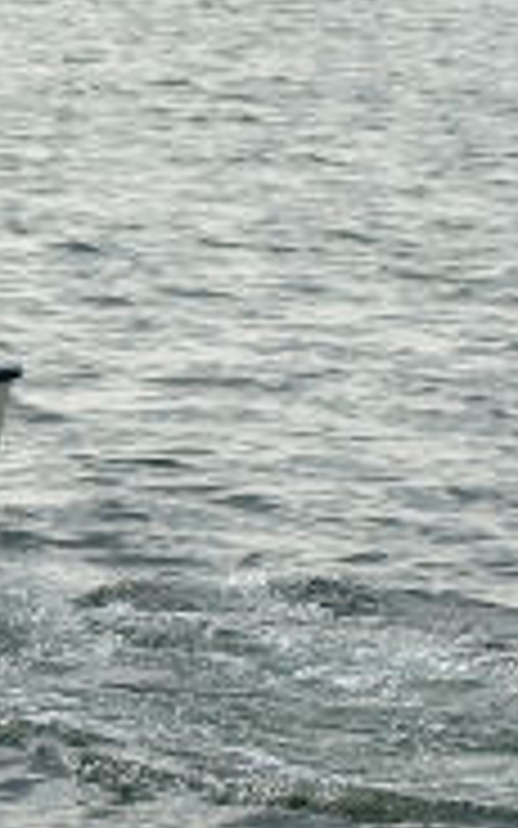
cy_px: 342
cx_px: -775
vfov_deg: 5.8
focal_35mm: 361
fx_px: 8154
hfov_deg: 3.6
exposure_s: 1/320
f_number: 9
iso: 200
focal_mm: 70
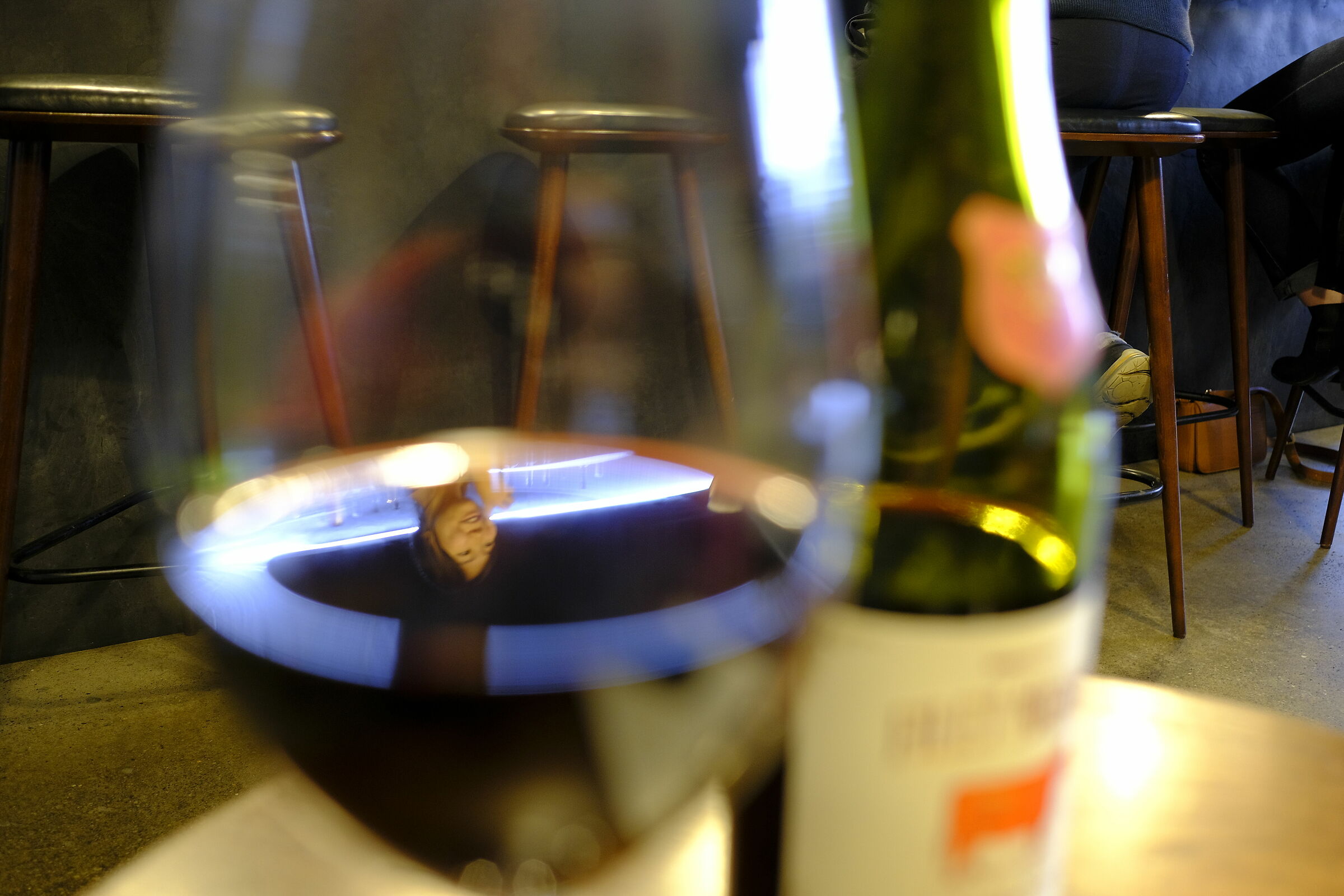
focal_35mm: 35
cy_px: 448
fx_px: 1307
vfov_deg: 37.9
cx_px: 672
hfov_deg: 54.4
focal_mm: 23
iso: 800
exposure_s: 1/12
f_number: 2.8
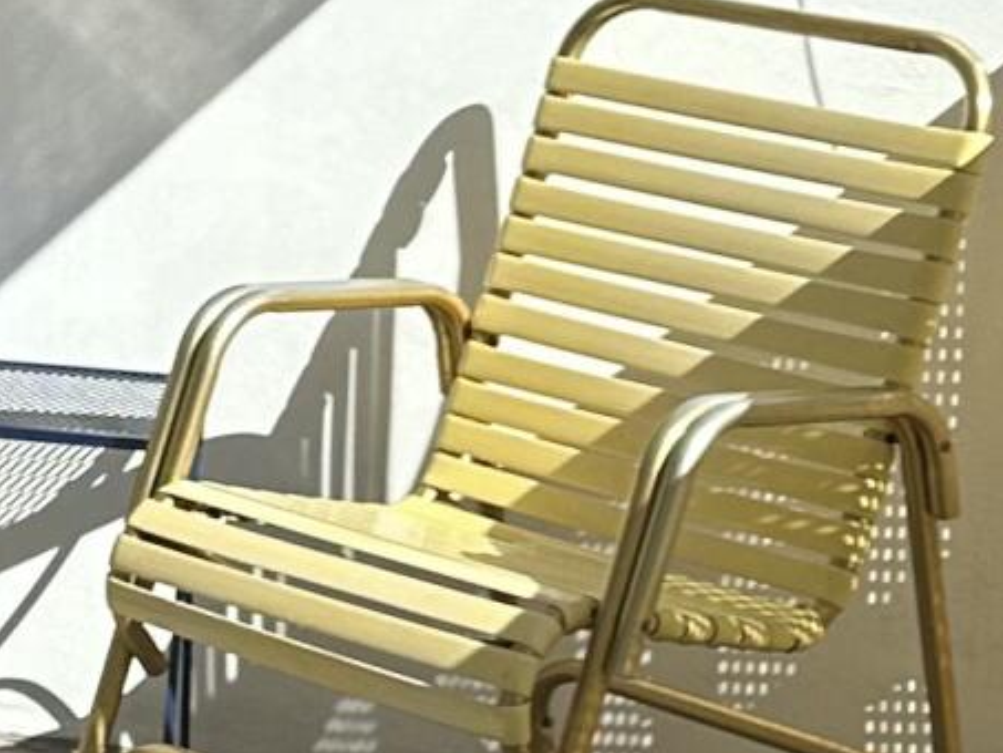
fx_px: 4608
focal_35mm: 159
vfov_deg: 9.3
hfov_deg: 11.1
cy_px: -9
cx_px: -1094
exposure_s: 1/2155
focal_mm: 6.86
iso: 80
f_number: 1.78
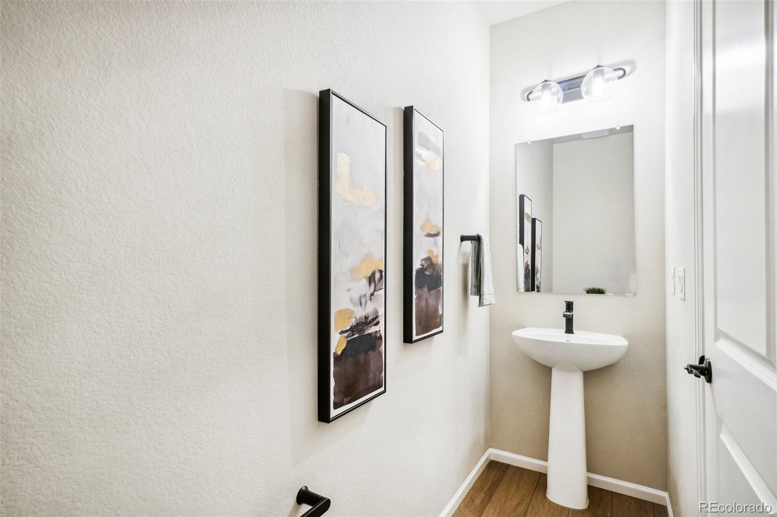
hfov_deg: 95.0
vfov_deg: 72.0
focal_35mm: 16
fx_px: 356
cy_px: 258
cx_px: 388
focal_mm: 11
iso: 320
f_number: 8
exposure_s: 1/10
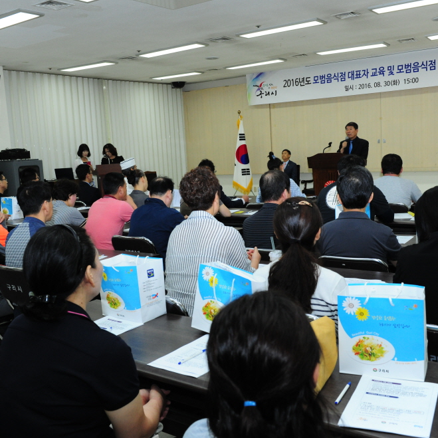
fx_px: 573
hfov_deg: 41.9
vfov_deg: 41.9
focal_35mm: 40
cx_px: 226
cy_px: 220
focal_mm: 31
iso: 1600
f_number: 7.1
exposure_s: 1/125
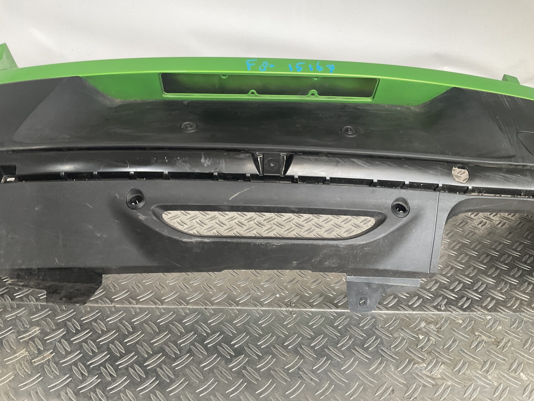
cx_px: 267
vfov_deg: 48.2
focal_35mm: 29
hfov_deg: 61.7
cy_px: 200
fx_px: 447
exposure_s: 1/60
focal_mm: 3
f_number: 1.8
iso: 40
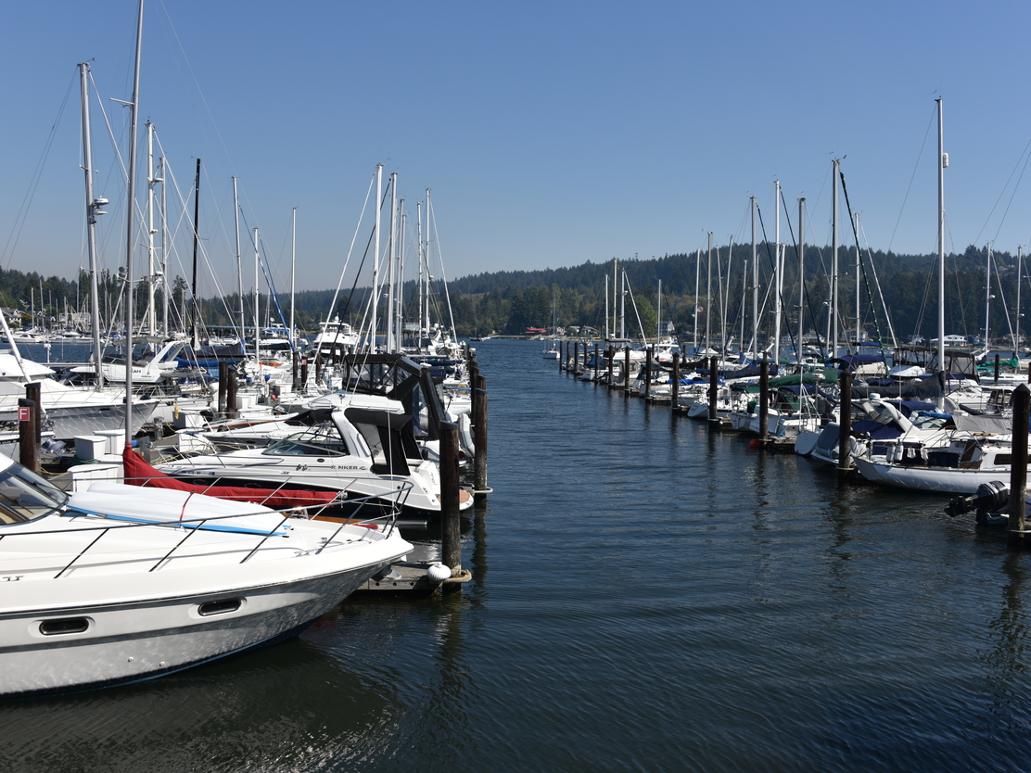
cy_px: 380
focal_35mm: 31
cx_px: 561
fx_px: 923
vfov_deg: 45.4
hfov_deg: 58.3
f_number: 9
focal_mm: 28
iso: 100
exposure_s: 1/320
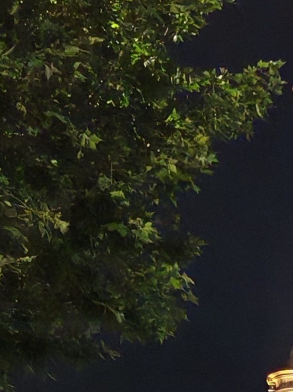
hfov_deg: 8.2
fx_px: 2010
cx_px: 354
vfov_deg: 11.0
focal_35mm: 178
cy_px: 350
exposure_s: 1/50
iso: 400
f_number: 1.95
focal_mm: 5.52
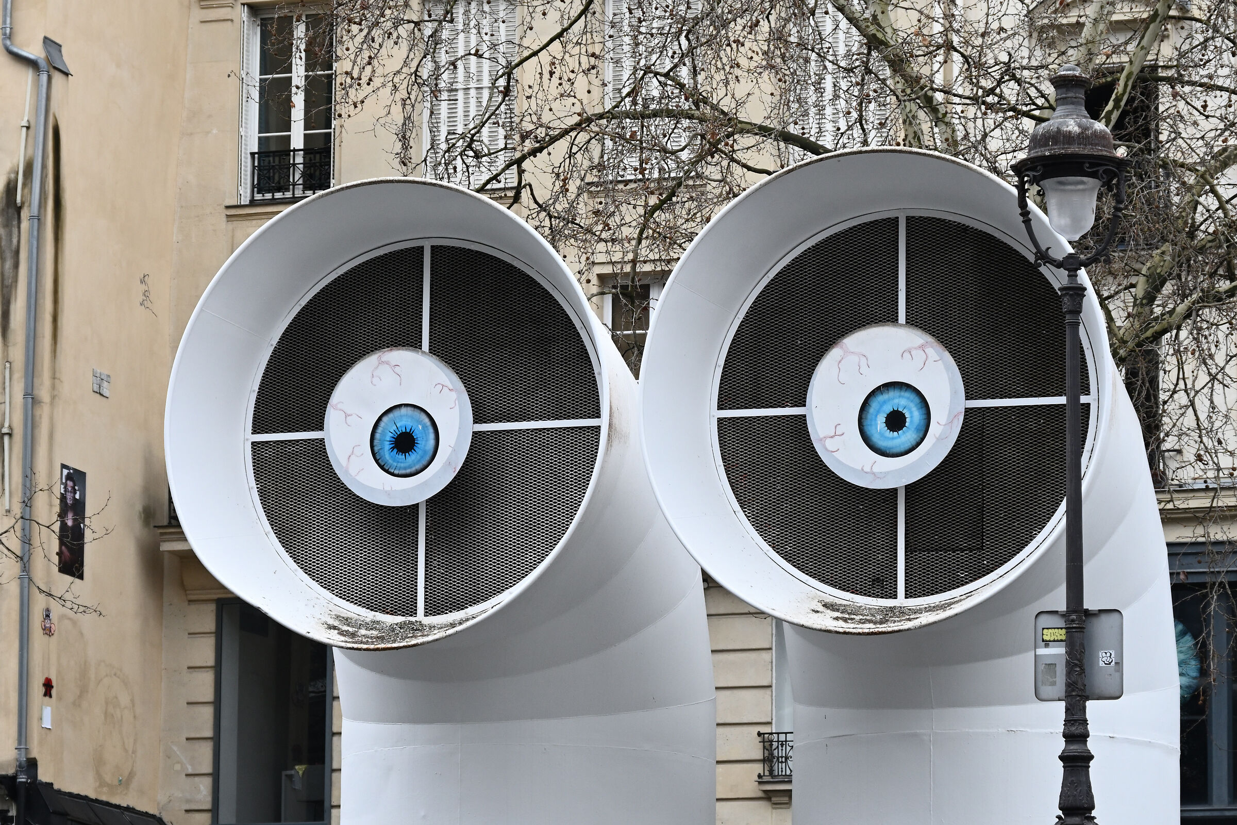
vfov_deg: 9.0
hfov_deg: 13.4
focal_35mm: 153
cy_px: 412
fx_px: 5257
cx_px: 618
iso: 800
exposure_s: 1/500
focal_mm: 102
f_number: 6.3
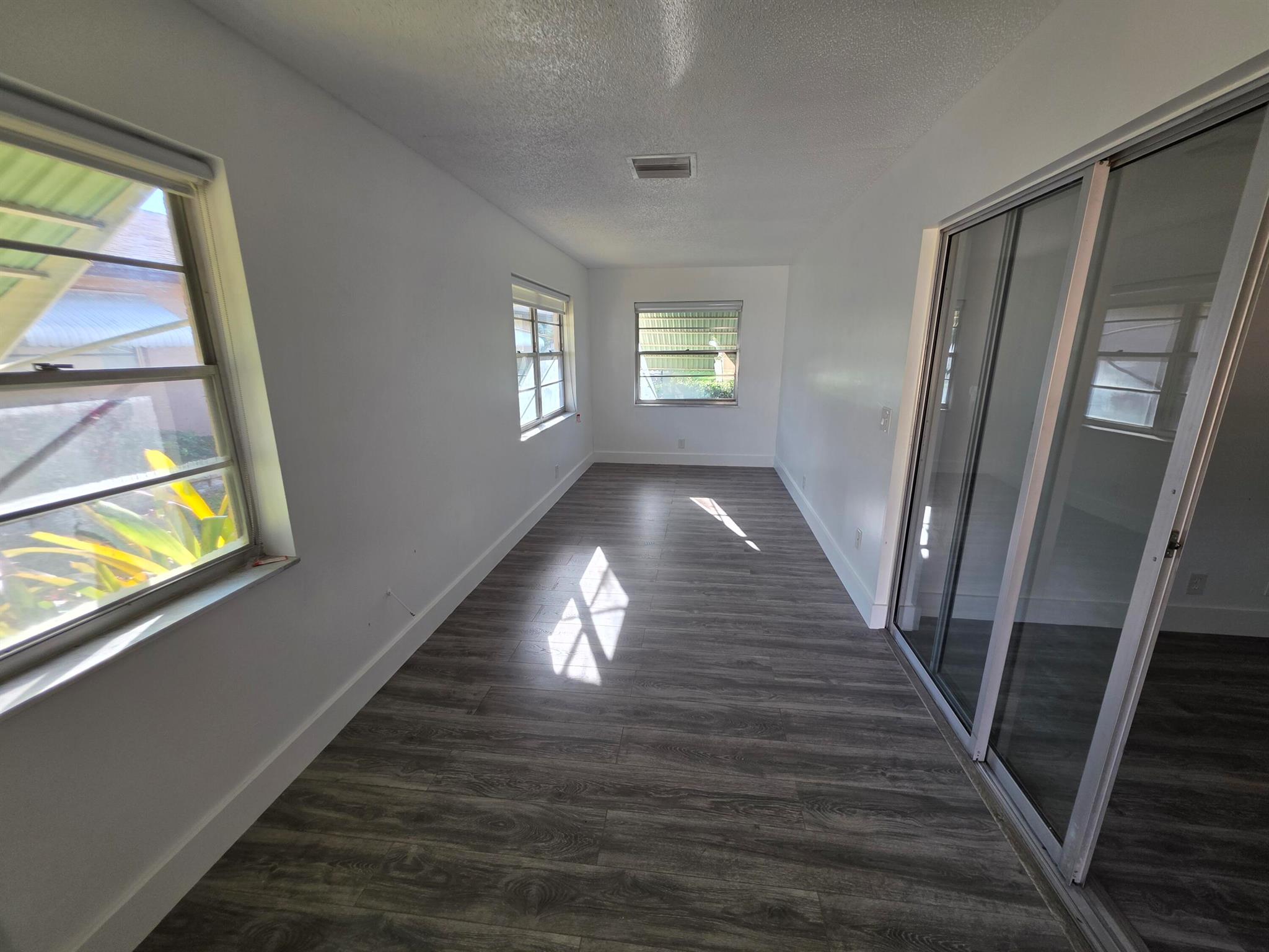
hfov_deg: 106.2
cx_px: 634
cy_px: 476
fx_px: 477
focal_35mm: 13
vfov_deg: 89.9
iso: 40
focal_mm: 2.2
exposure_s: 1/120
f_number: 1.9
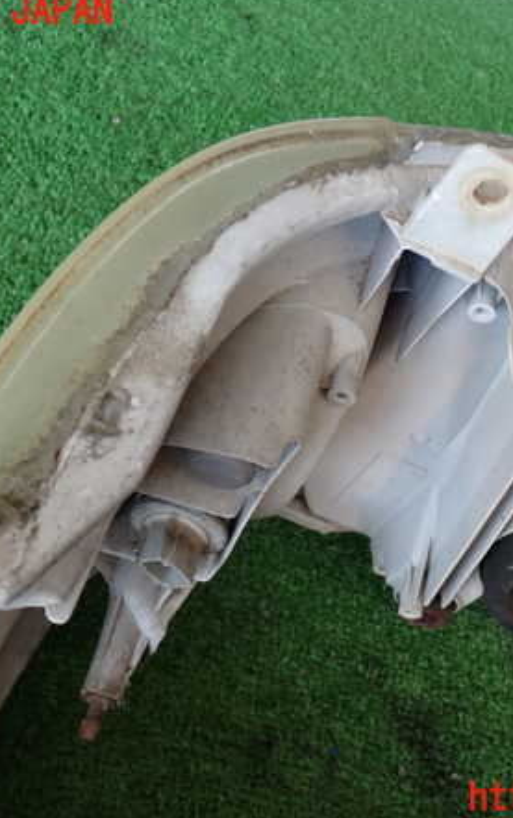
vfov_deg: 43.5
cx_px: 332
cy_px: 405
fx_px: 1027
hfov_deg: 27.9
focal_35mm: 46
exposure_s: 1/60
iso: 200
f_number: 2.4
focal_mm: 5.79
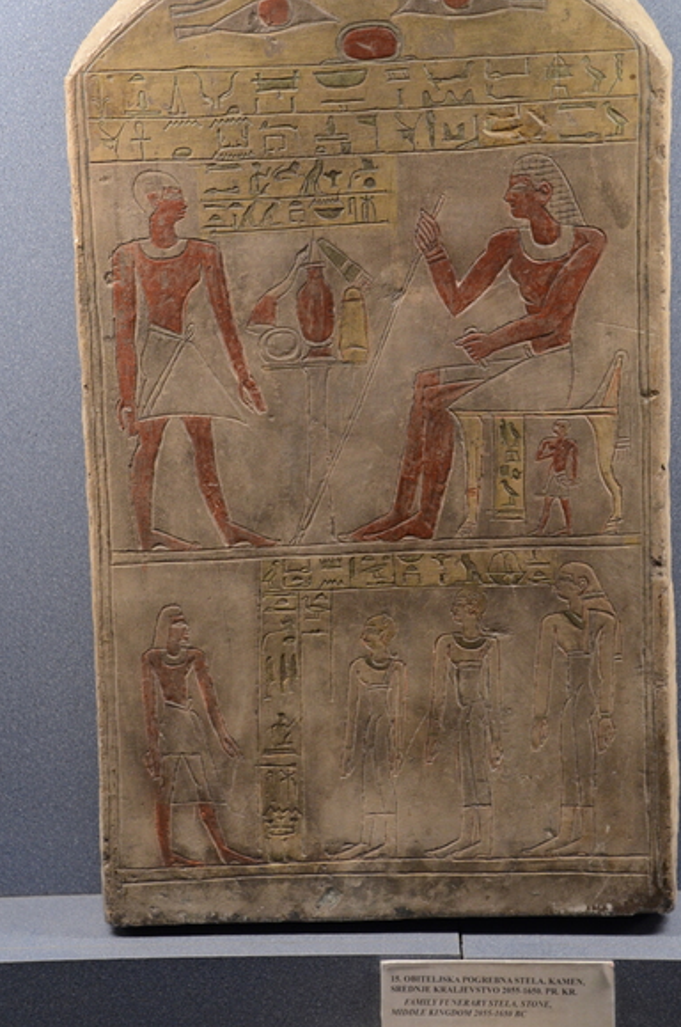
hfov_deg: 15.8
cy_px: 443
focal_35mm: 86
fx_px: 2449
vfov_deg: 23.7
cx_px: 330
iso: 1600
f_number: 4.8
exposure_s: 1/20
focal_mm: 50
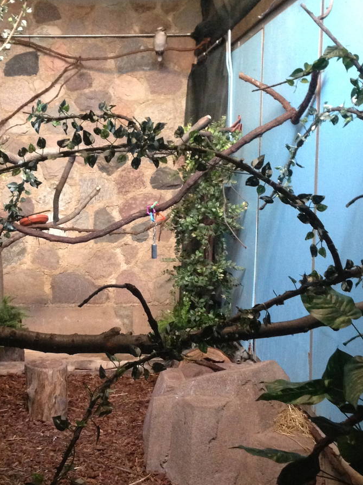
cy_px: 255
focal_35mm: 59
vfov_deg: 32.7
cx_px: 78
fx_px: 825
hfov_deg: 24.5
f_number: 2.4
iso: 400
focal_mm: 4.13
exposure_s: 1/20
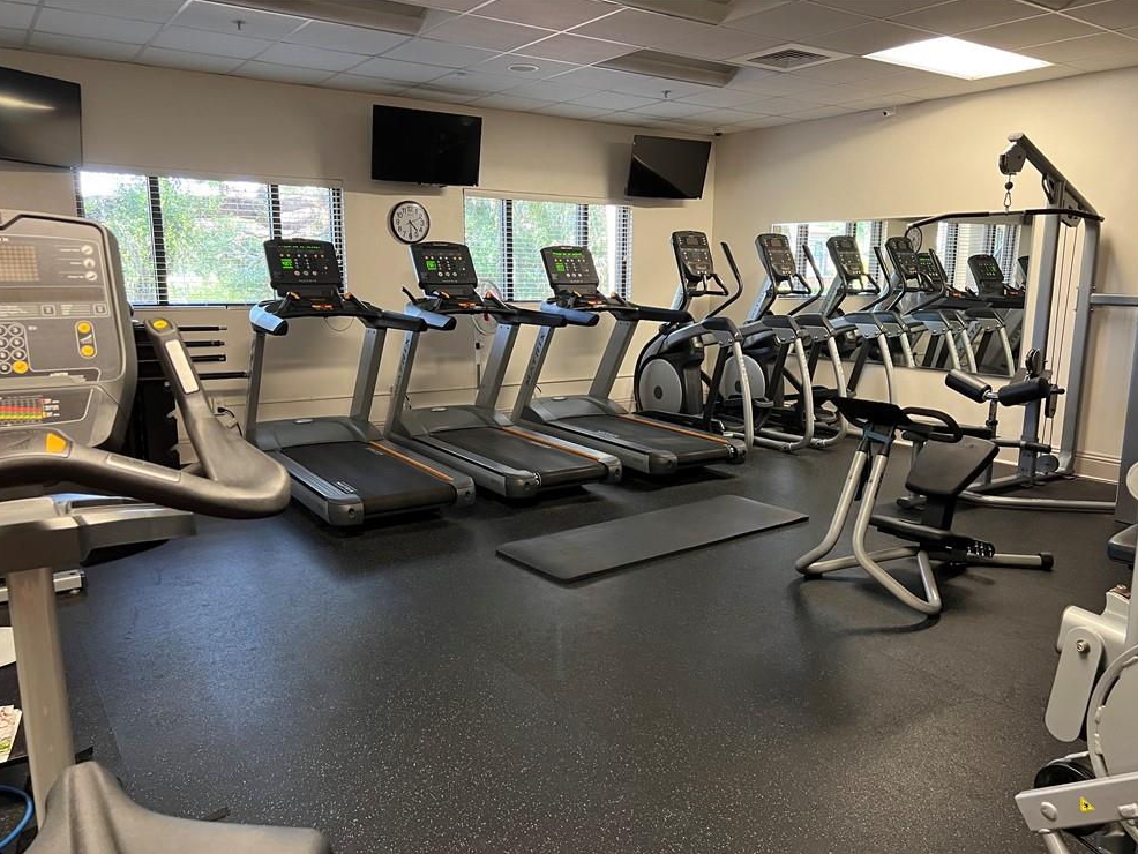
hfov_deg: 65.3
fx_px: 888
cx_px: 578
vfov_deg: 51.4
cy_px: 440
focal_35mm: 27
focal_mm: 5.7
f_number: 1.5
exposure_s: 1/60
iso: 400
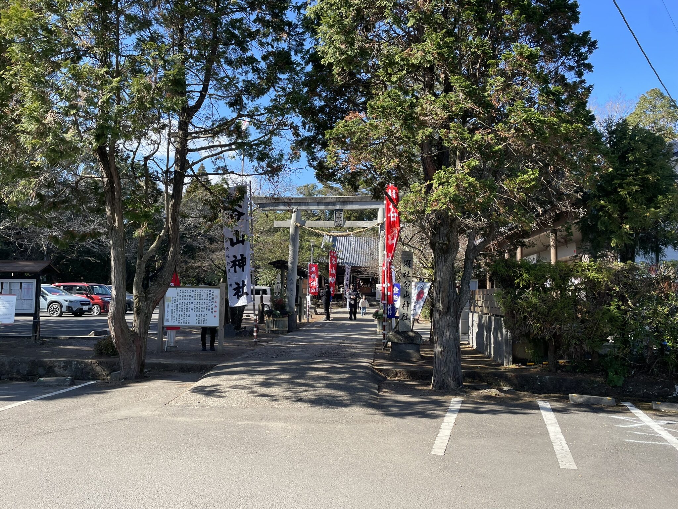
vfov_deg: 53.1
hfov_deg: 67.3
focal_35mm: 26
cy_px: 254
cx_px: 339
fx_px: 509
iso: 32
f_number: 1.6
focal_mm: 4.2
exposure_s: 1/1052
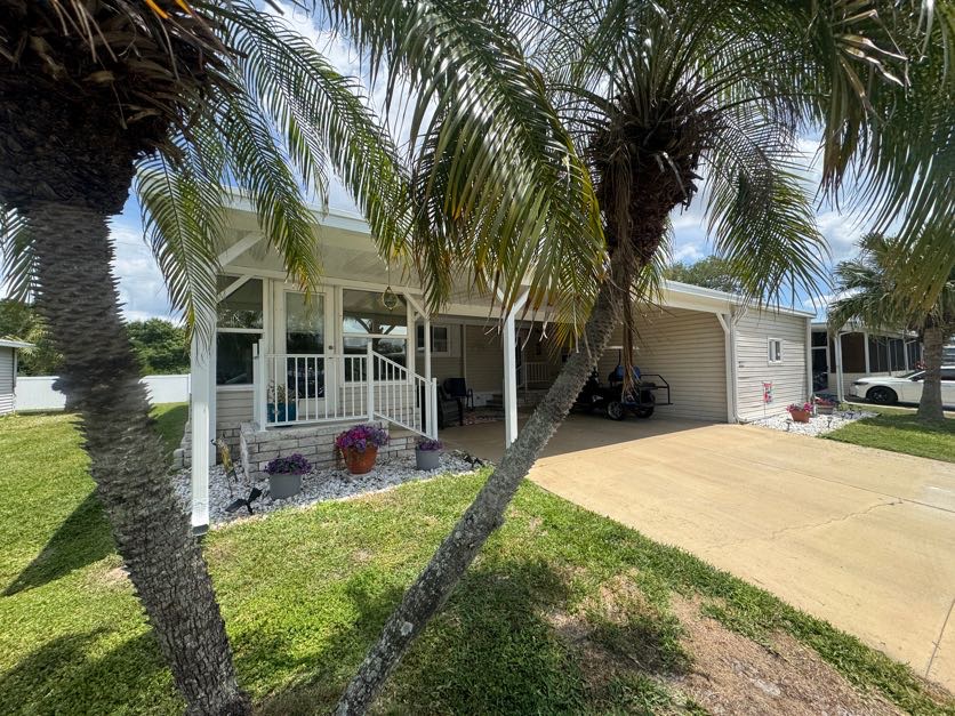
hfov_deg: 102.1
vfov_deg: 85.7
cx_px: 478
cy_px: 358
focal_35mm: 14
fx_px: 386
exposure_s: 1/840
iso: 40
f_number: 2.2
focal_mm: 2.22
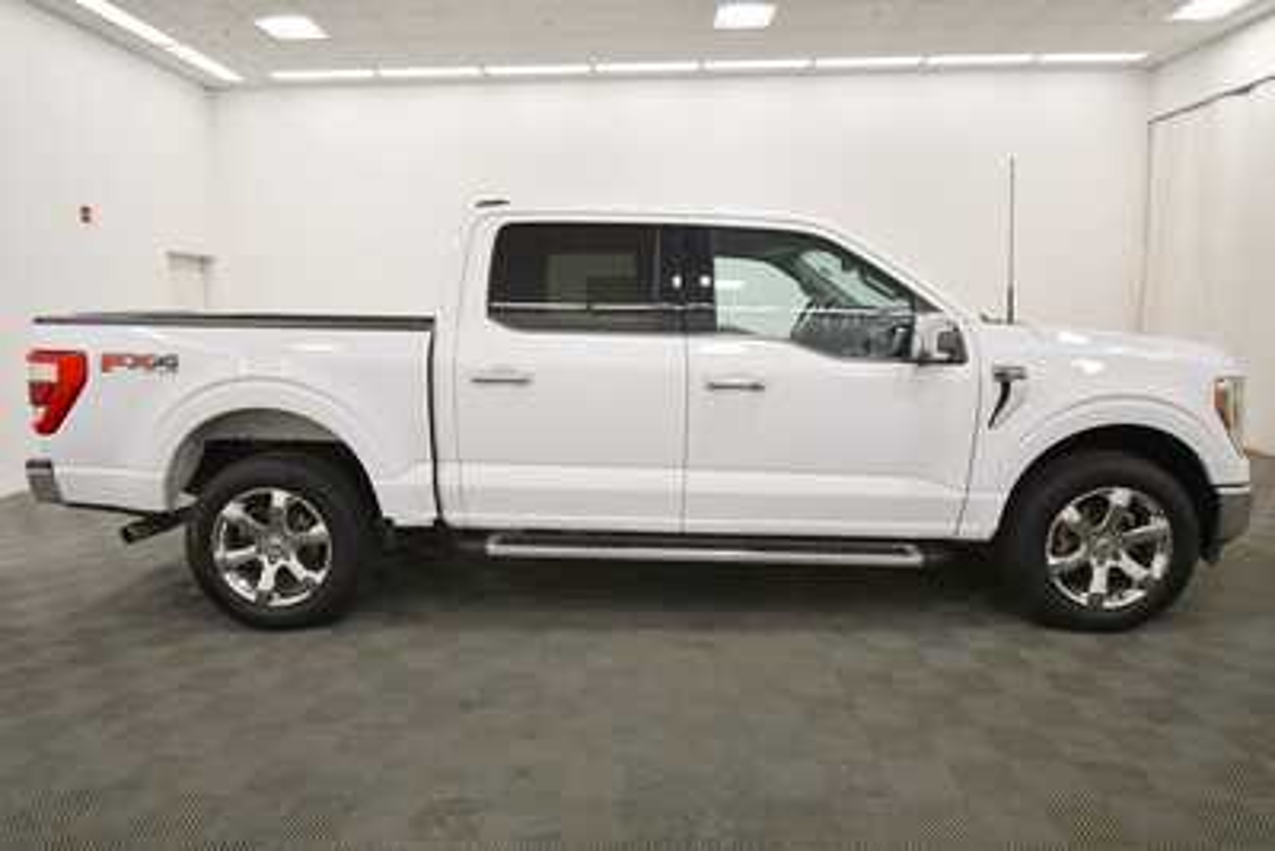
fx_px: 744
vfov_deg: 59.5
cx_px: 638
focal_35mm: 21
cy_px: 426
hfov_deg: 81.2
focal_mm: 14
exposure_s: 1/250
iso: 800
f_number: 5
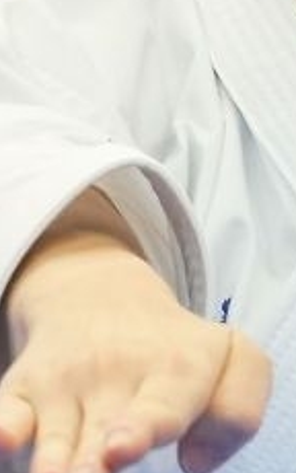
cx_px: 267
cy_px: 183
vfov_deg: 0.9
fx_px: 30874
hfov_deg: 0.5
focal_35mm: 2395
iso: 1000
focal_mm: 200
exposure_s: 1/500
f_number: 2.8
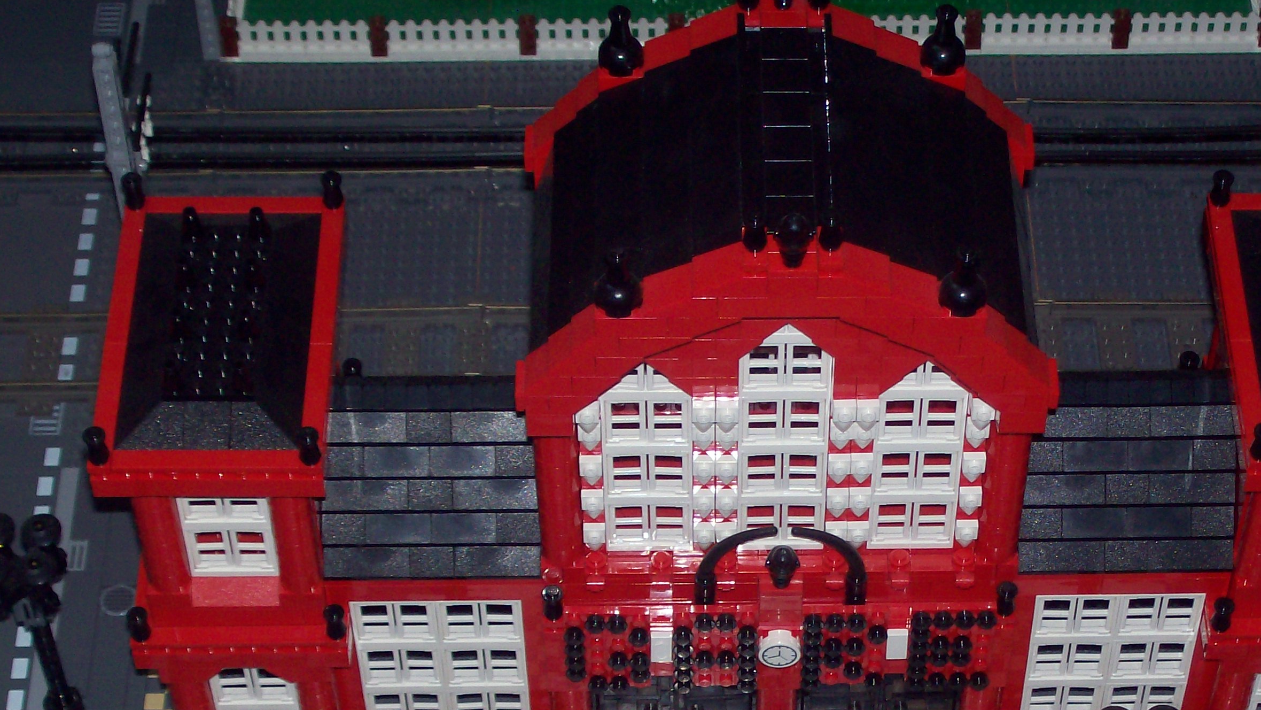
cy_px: 560
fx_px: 3076
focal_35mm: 92
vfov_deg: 13.1
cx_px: 757
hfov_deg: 23.1
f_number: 3.8
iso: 80
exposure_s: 1/95.5
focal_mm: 11.6
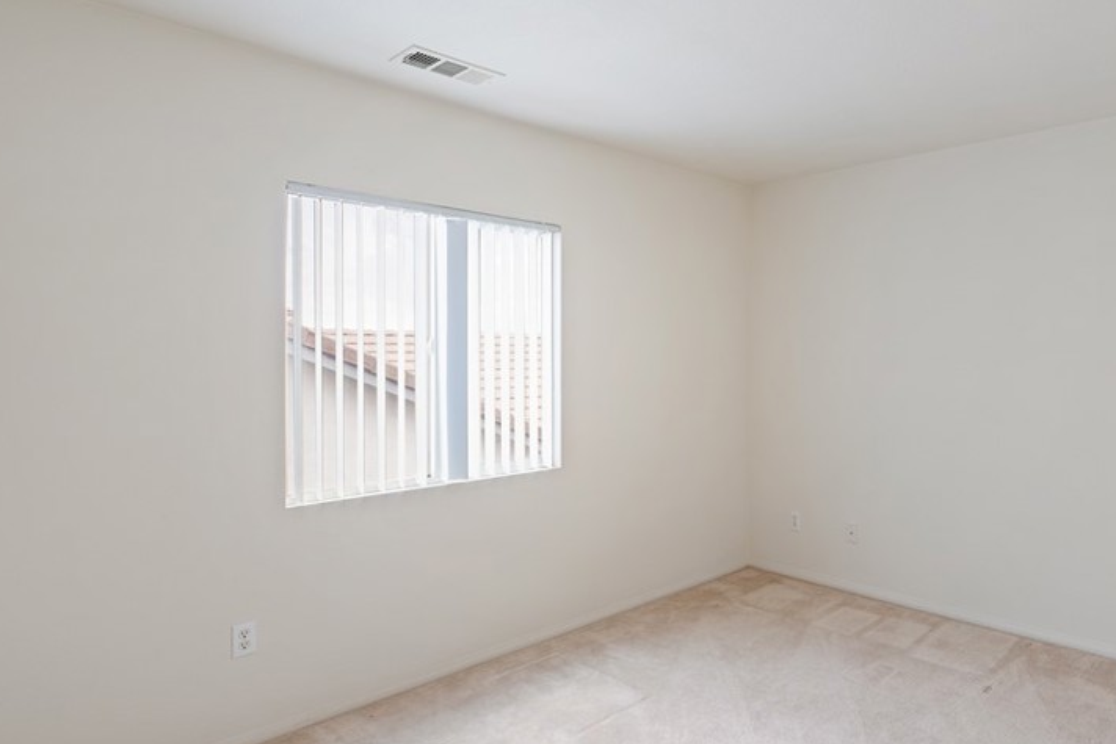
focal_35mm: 23
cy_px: 356
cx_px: 729
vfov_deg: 55.1
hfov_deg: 74.1
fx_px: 713
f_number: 7.1
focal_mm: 16
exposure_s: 1/3
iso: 250
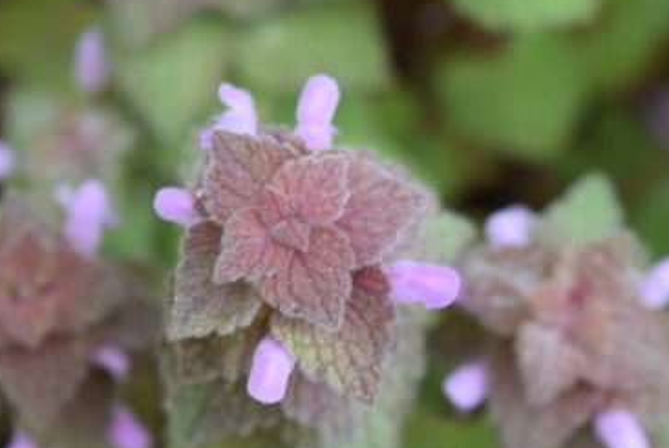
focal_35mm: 173
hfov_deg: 11.8
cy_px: 268
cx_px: 455
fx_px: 3220
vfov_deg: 8.0
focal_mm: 55
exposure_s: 1/160
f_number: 6.3
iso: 400
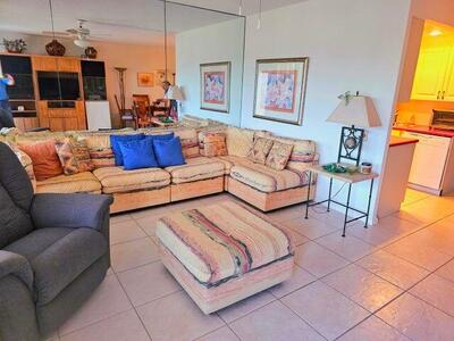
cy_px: 170
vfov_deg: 58.9
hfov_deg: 73.9
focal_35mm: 23
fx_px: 302
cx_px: 227
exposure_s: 1/120
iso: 500
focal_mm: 6.3
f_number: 1.7
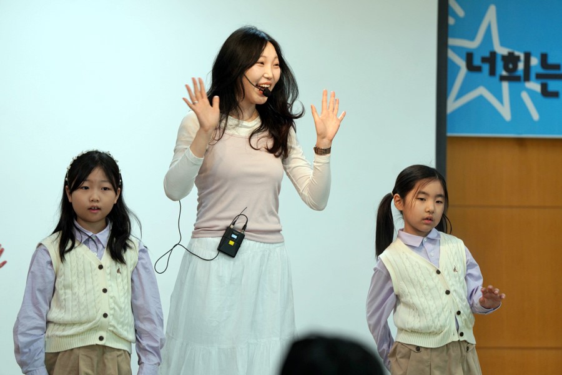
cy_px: 188
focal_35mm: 200
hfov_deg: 10.3
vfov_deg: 6.9
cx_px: 281
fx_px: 3122
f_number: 4
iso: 800
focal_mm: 200
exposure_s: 1/250
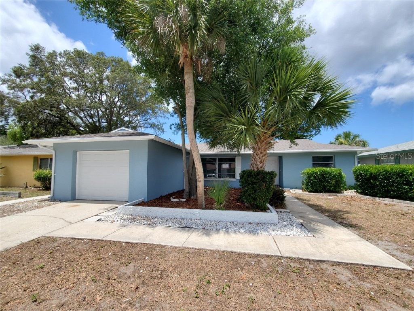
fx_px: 155
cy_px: 156
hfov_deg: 106.2
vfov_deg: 89.9
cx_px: 207
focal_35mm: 13
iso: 50
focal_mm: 1.8
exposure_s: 1/1053
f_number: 2.2
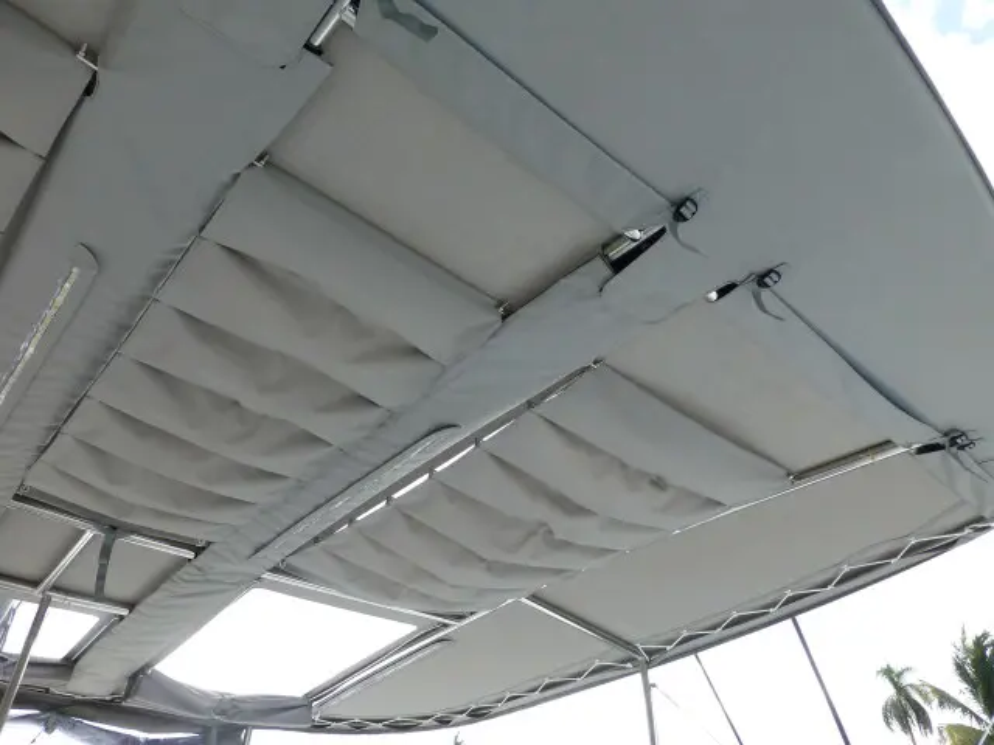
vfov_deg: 56.8
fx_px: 689
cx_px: 497
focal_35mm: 24
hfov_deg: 71.6
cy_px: 372
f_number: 4
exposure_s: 1/250
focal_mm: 4.3
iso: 100
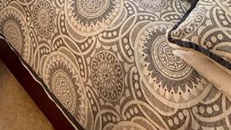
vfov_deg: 17.3
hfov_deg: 46.7
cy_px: -146
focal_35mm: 43
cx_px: 81
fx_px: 263
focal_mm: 2.22
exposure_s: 1/60
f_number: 2.2
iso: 320
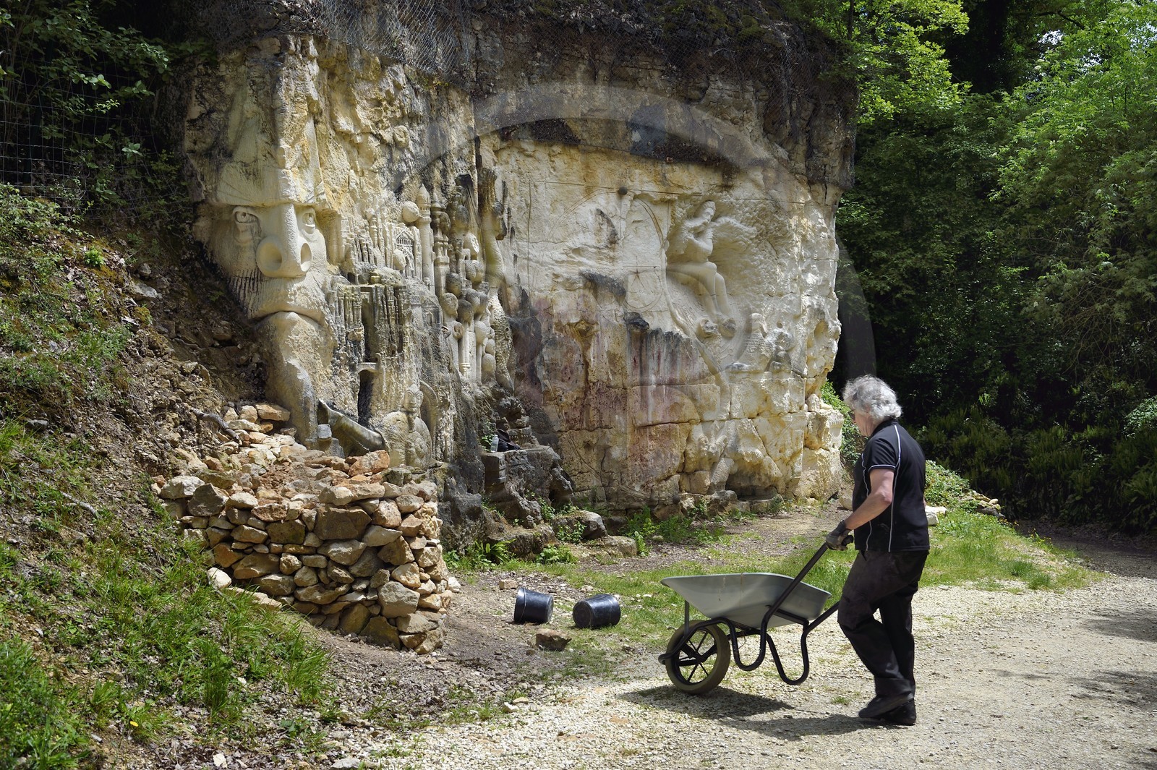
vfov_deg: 29.2
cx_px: 578
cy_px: 385
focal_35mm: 46
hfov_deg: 42.8
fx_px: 1478
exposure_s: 1/250
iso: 200
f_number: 9
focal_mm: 46
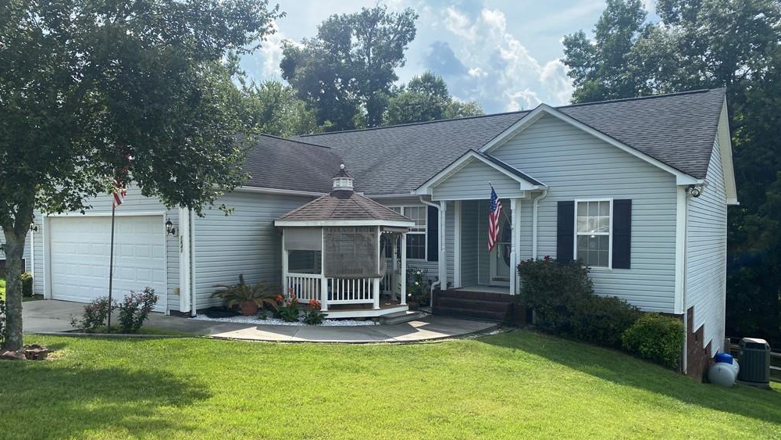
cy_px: 255
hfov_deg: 66.1
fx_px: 601
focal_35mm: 29
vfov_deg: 40.1
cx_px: 390
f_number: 1.8
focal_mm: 4.25
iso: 32
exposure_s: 1/2268
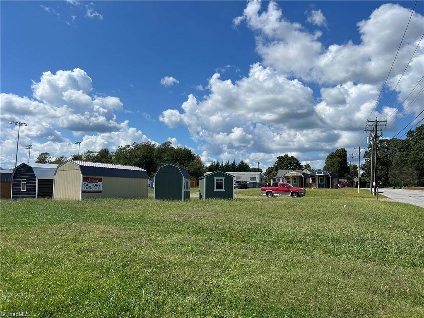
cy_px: 159
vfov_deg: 53.1
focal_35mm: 26
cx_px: 212
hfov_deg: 67.3
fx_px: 318
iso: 50
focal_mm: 5.7
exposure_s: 1/7463
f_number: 1.5
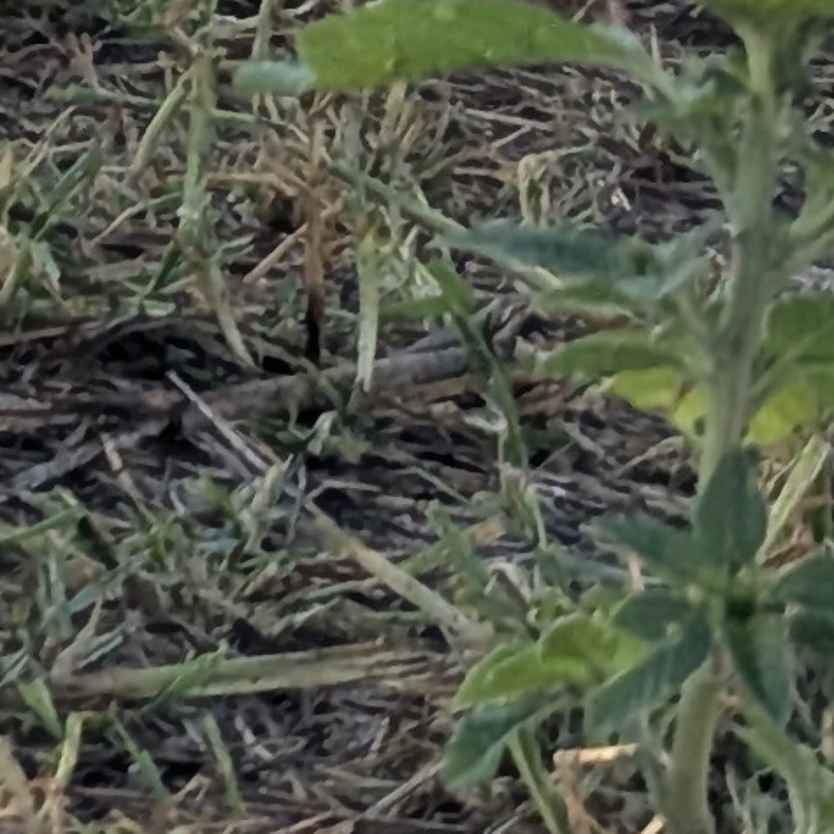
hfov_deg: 4.5
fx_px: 9949
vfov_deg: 4.7
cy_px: -925
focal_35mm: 365
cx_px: -2207
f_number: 1.85
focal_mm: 6.81
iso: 41
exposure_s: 1/475
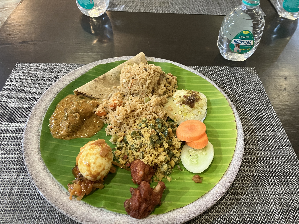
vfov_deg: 49.7
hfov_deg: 63.4
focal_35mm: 28
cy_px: 112
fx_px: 242
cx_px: 150
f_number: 1.8
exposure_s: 1/25
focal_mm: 3.99
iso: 320
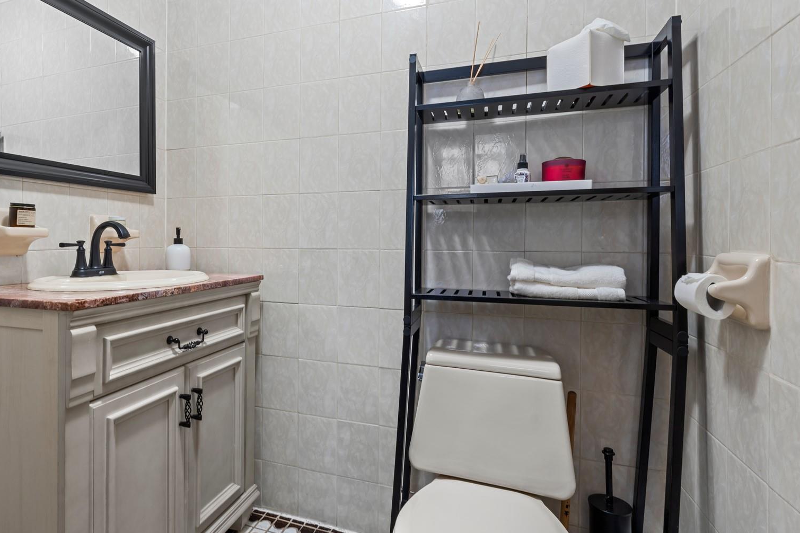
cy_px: 226
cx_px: 324
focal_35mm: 19
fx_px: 422
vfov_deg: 64.2
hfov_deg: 85.9
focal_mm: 14
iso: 200
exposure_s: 1
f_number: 10
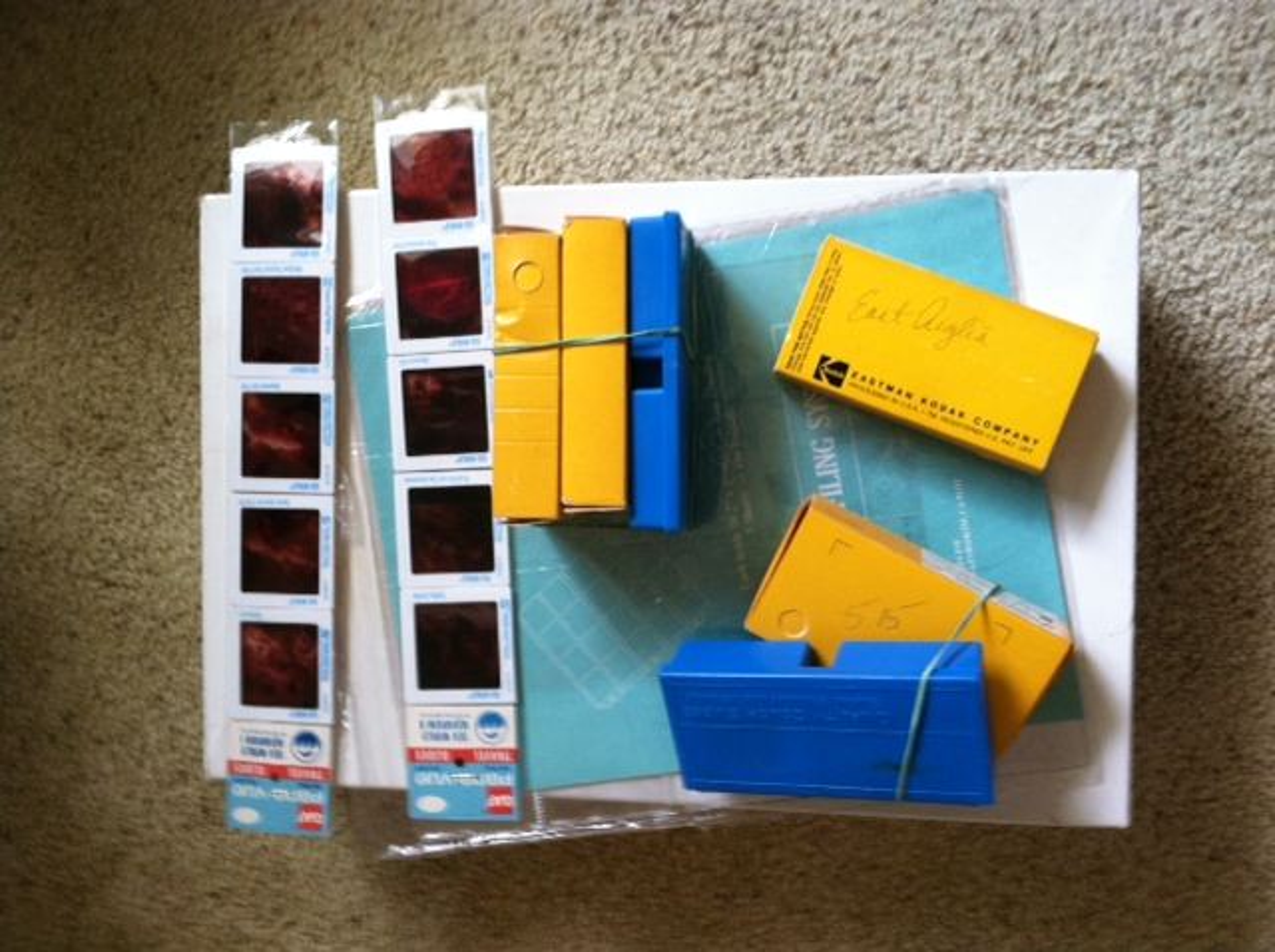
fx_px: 1287
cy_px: 476
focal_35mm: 35
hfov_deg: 52.7
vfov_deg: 40.6
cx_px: 638
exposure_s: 1/15
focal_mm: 3.85
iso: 100
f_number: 2.8
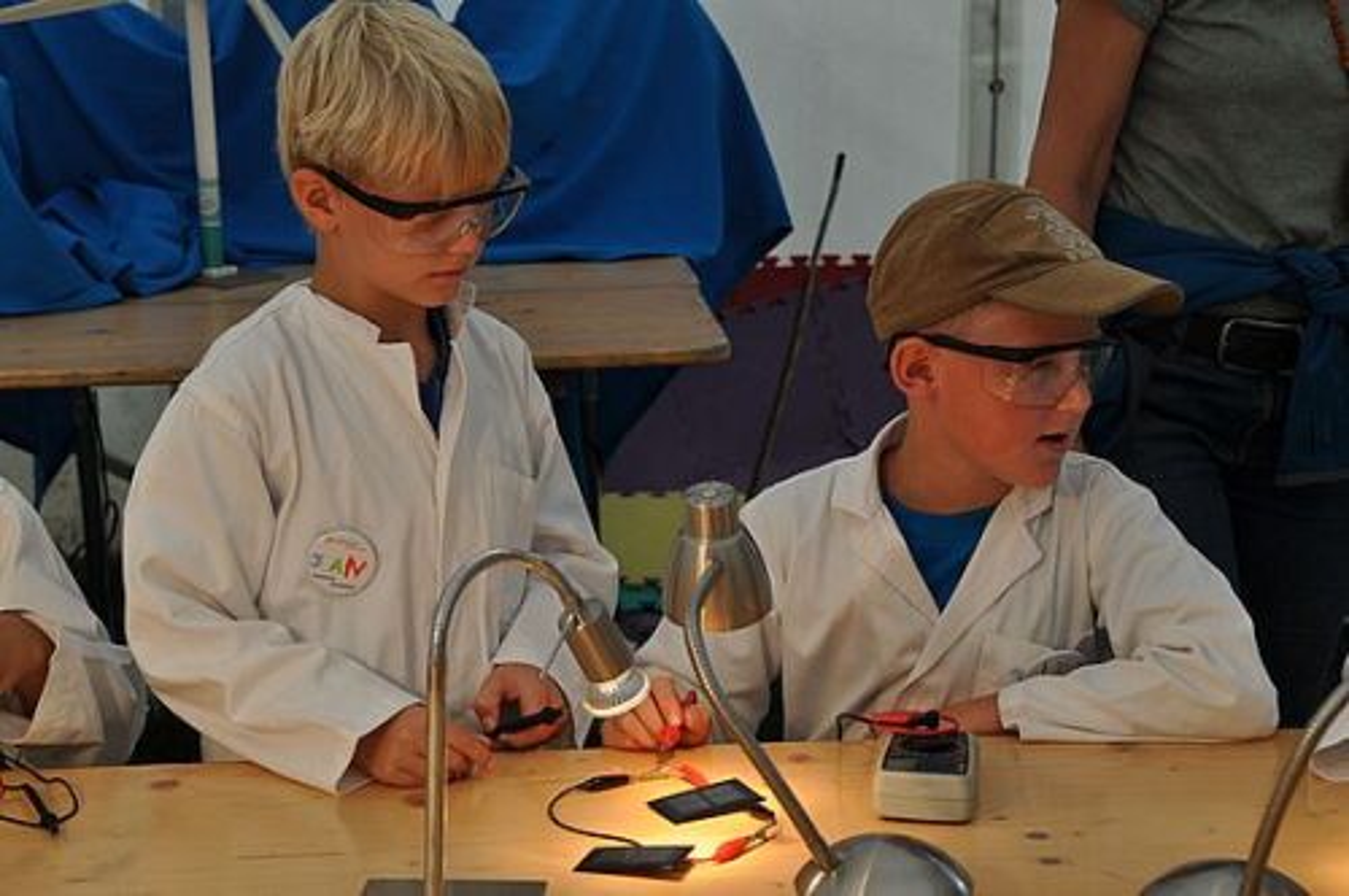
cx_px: 674
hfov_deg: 26.0
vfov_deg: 17.4
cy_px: 448
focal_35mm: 78
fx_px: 2919
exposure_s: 1/125
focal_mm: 52
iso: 220
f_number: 5.6
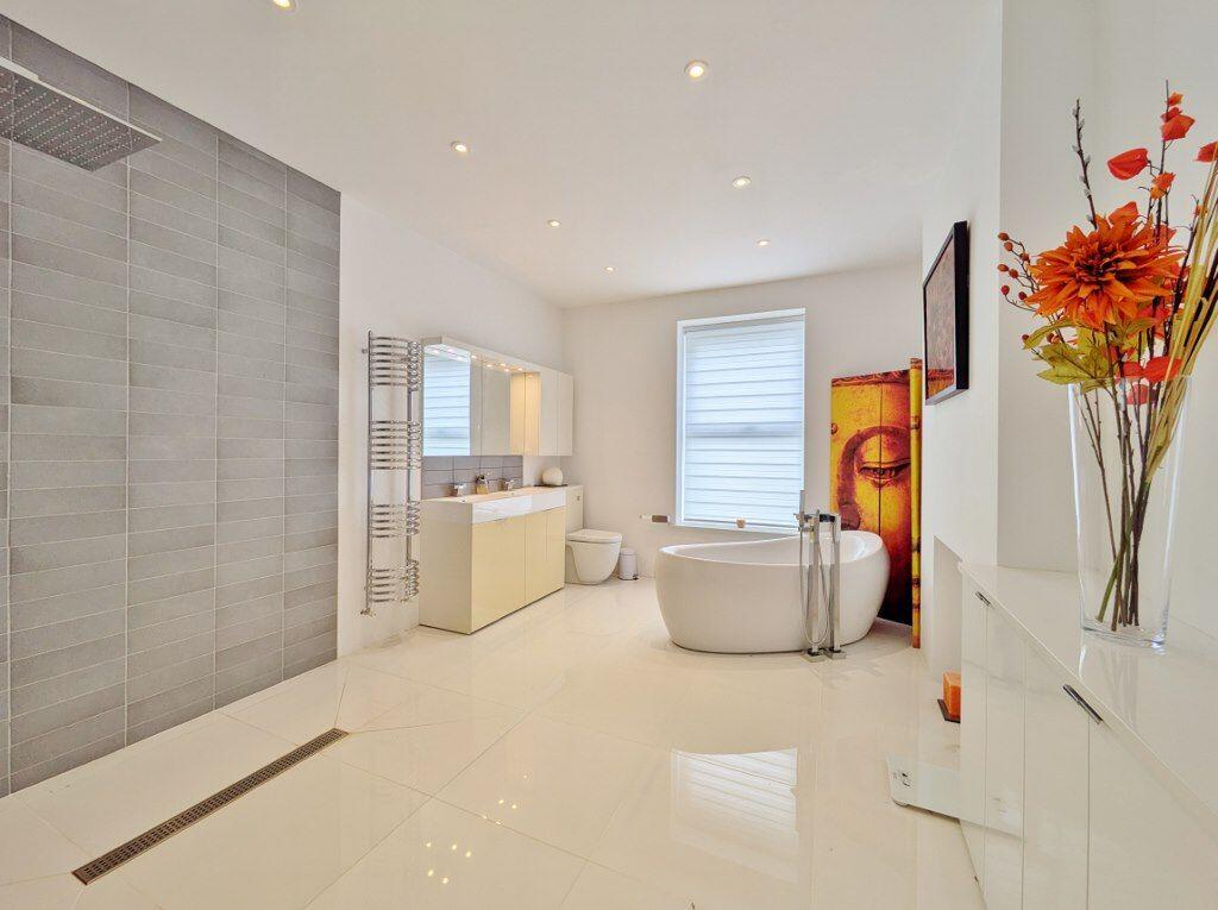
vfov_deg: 85.5
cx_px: 609
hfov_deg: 102.1
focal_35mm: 14
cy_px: 455
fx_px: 492
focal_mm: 1.83
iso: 48
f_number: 2.2
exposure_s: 1/235
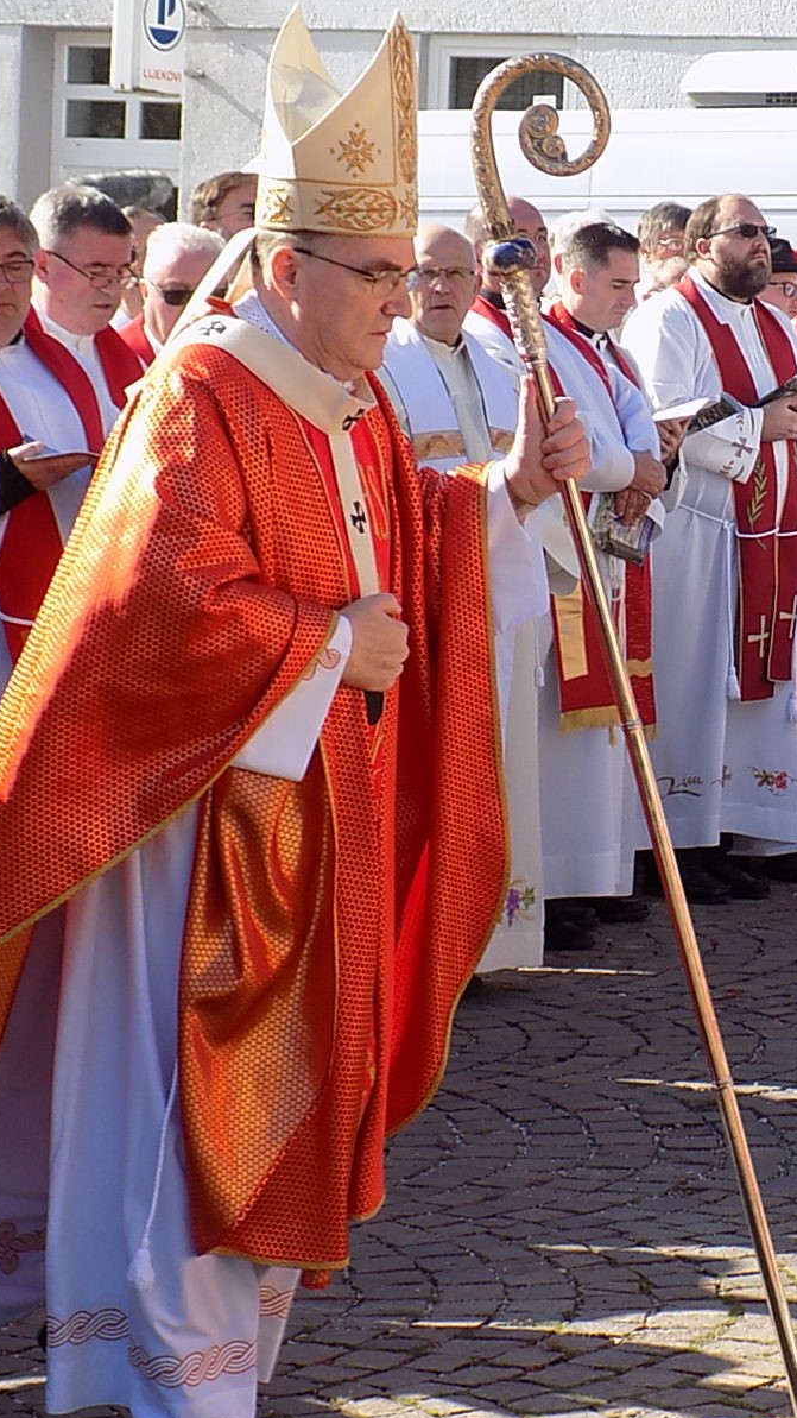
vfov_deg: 18.8
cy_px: 710
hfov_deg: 10.5
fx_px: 4283
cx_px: 818
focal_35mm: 114
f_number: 4.3
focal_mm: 13.9
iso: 80
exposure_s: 1/250
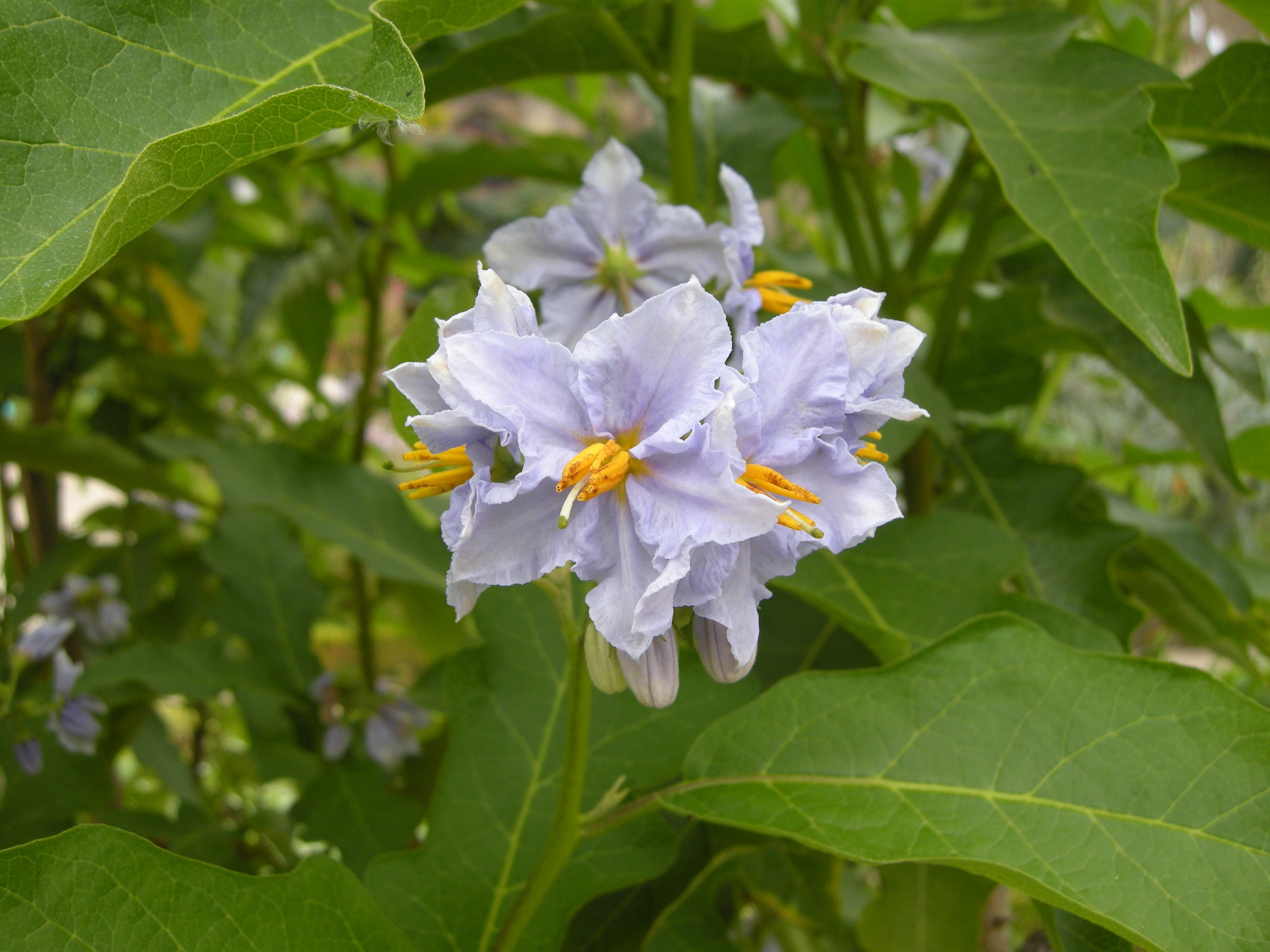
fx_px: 1284
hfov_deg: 52.6
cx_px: 635
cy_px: 476
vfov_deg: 40.7
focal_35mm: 35
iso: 64
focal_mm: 7.5
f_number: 3.8
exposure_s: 1/107
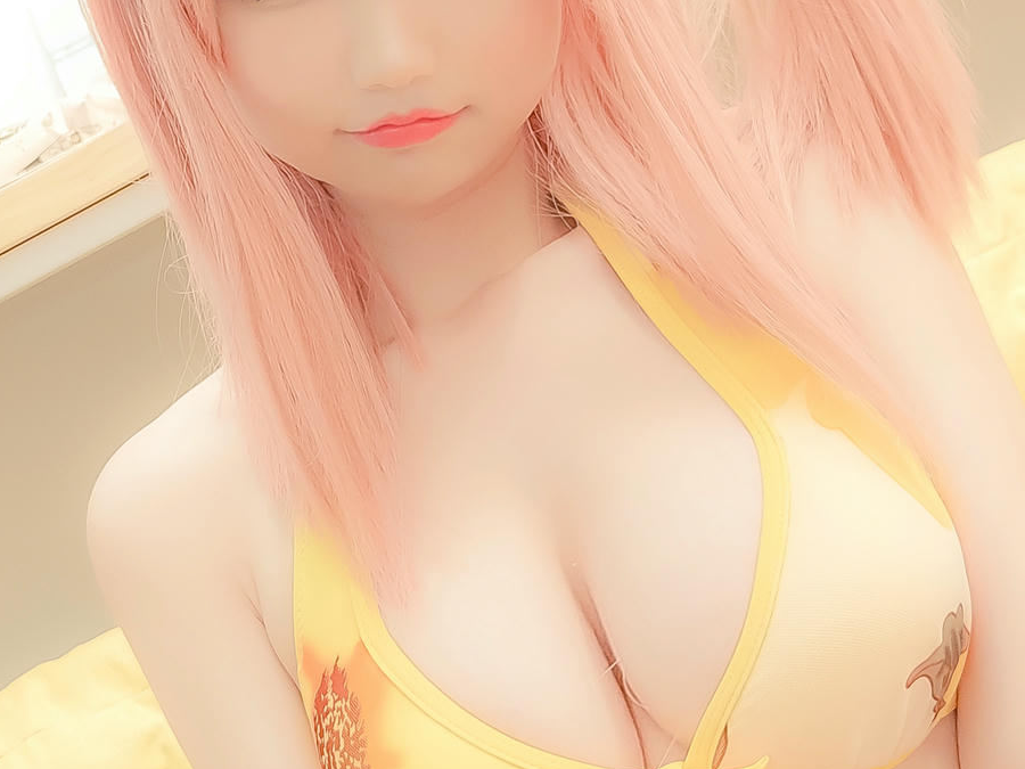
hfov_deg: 34.3
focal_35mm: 56
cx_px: 506
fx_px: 1658
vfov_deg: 26.1
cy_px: 322
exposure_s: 1/25
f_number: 1.8
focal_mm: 4.36
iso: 125
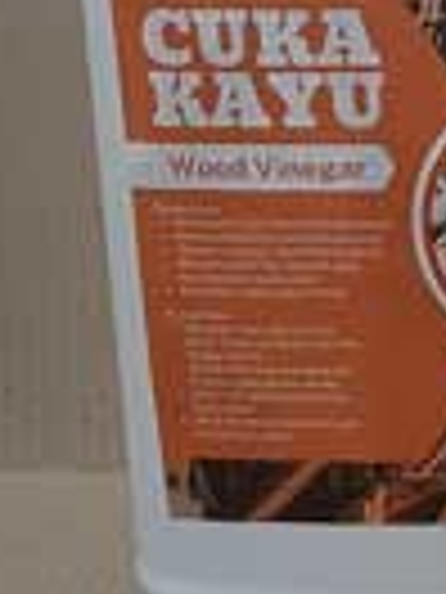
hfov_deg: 13.6
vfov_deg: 19.3
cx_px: 797
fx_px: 1684
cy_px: -27
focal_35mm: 98
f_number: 1.7
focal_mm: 3.93
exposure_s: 1/25
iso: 320
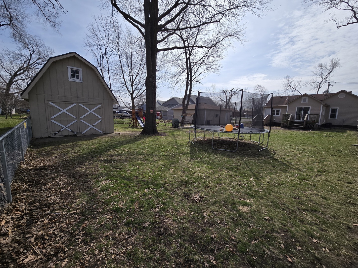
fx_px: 134
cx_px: 179
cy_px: 134
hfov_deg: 106.2
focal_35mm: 13
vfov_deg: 89.9
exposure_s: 1/3282
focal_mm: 2.2
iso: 50
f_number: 2.2
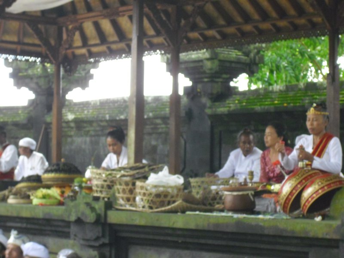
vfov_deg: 13.1
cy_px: 129
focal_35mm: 113
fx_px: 1123
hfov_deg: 17.4
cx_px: 172
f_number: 5.2
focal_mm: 18.6
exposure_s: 1/125
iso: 400
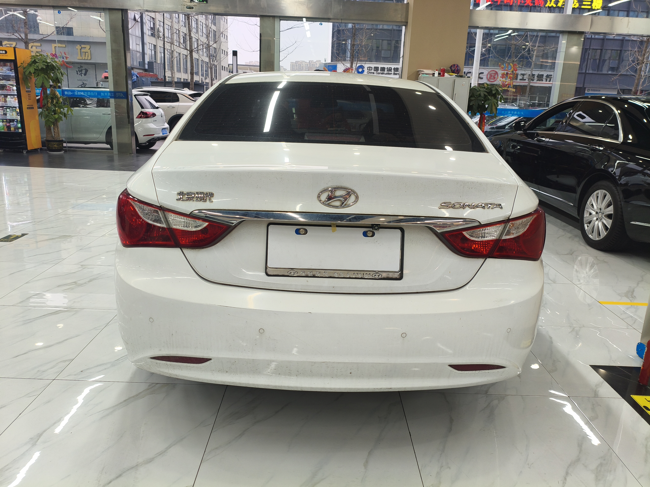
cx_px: 325
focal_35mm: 26
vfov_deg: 53.1
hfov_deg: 67.3
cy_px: 244
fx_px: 488
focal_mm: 4.94
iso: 100
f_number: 1.5
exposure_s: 1/100
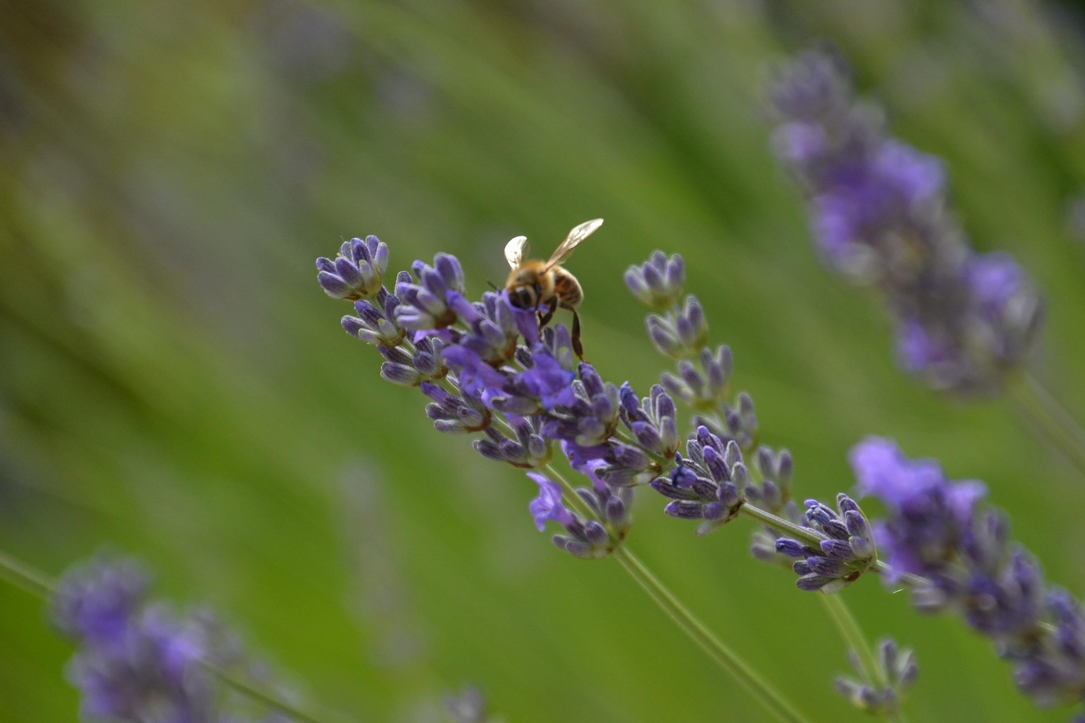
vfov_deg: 3.1
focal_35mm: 450
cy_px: 362
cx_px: 542
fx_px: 13561
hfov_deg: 4.6
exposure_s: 1/500
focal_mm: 300
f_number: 6.3
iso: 400
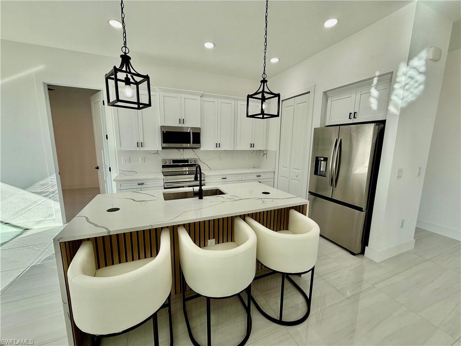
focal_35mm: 14
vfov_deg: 85.7
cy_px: 173
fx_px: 186
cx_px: 230
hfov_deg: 102.1
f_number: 2.2
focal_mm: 2.22
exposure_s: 1/192
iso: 50
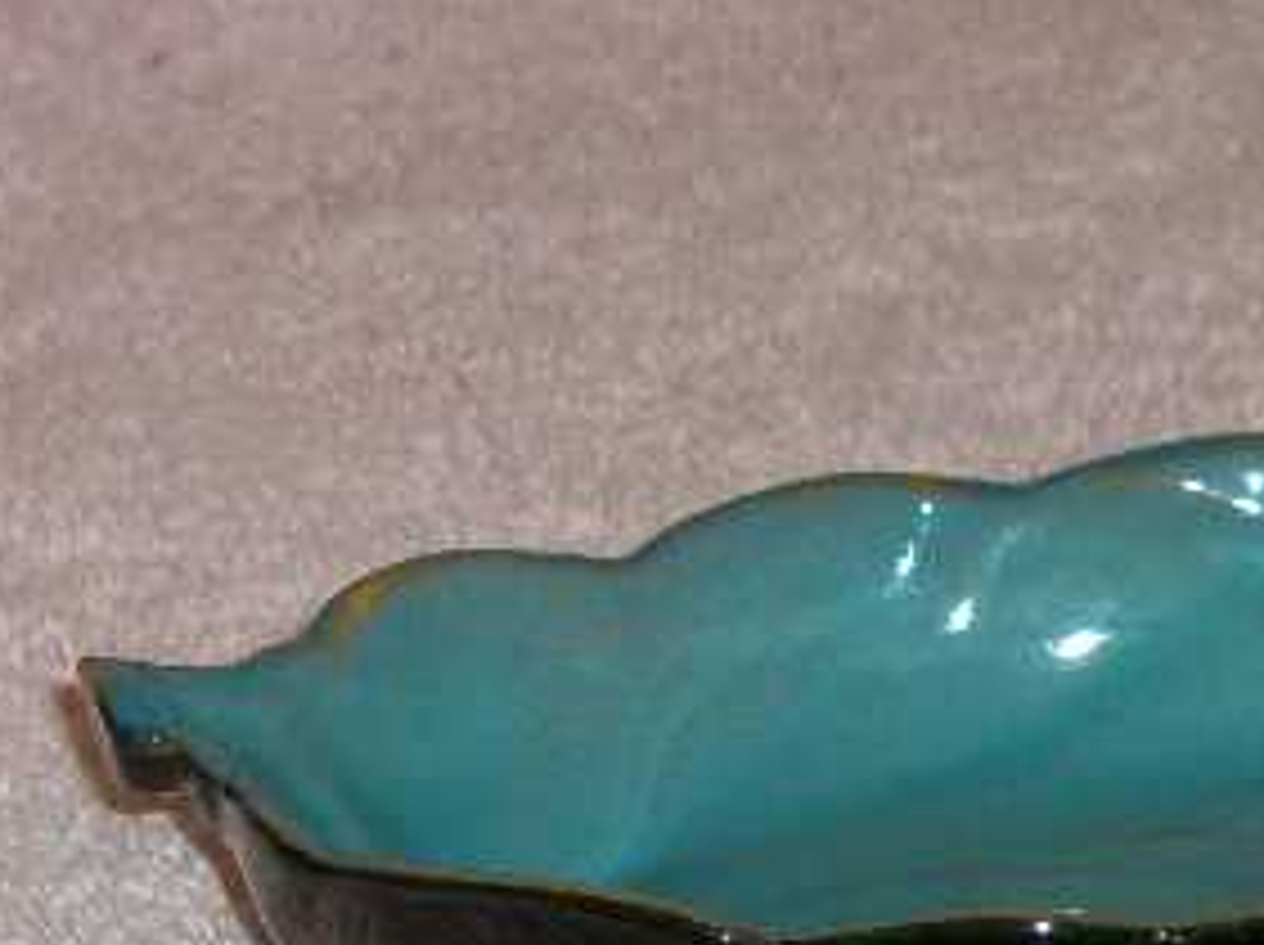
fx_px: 9482
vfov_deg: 5.7
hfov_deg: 7.6
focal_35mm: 260
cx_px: 1412
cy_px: 706
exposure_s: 1/60
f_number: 5.4
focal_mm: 23.7
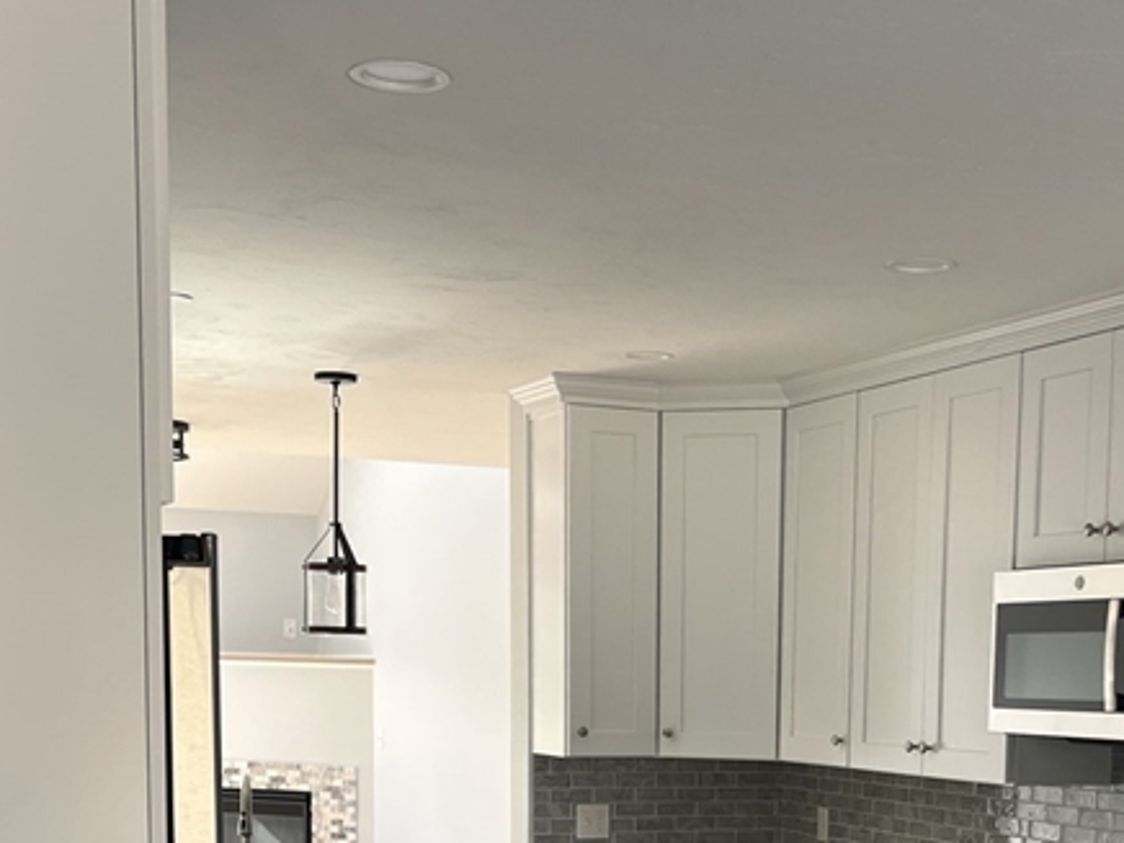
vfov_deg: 22.8
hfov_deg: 31.4
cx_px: 779
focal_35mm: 61
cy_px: 905
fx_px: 1981
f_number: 1.6
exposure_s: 1/122
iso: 50
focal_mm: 5.1
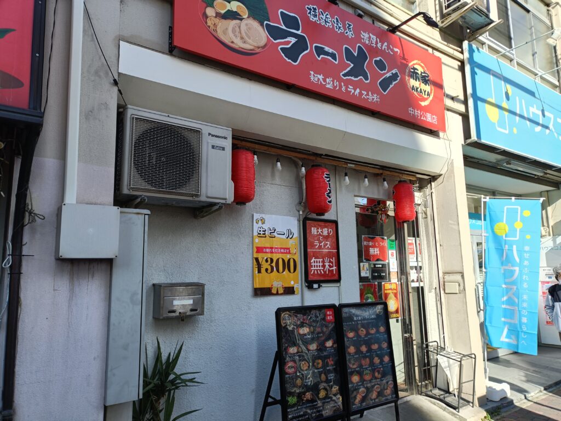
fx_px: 405
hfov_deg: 69.4
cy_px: 210
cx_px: 280
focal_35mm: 25
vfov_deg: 54.9
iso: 50
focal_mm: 4.7
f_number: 1.7
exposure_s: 1/289
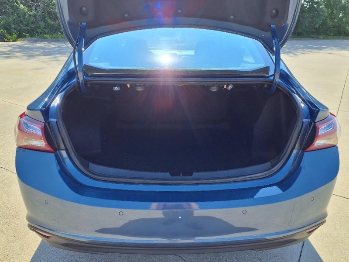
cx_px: 174
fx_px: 272
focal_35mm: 27
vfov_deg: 51.4
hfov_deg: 65.3
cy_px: 131
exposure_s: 1/714
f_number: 1.9
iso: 40
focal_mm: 3.58
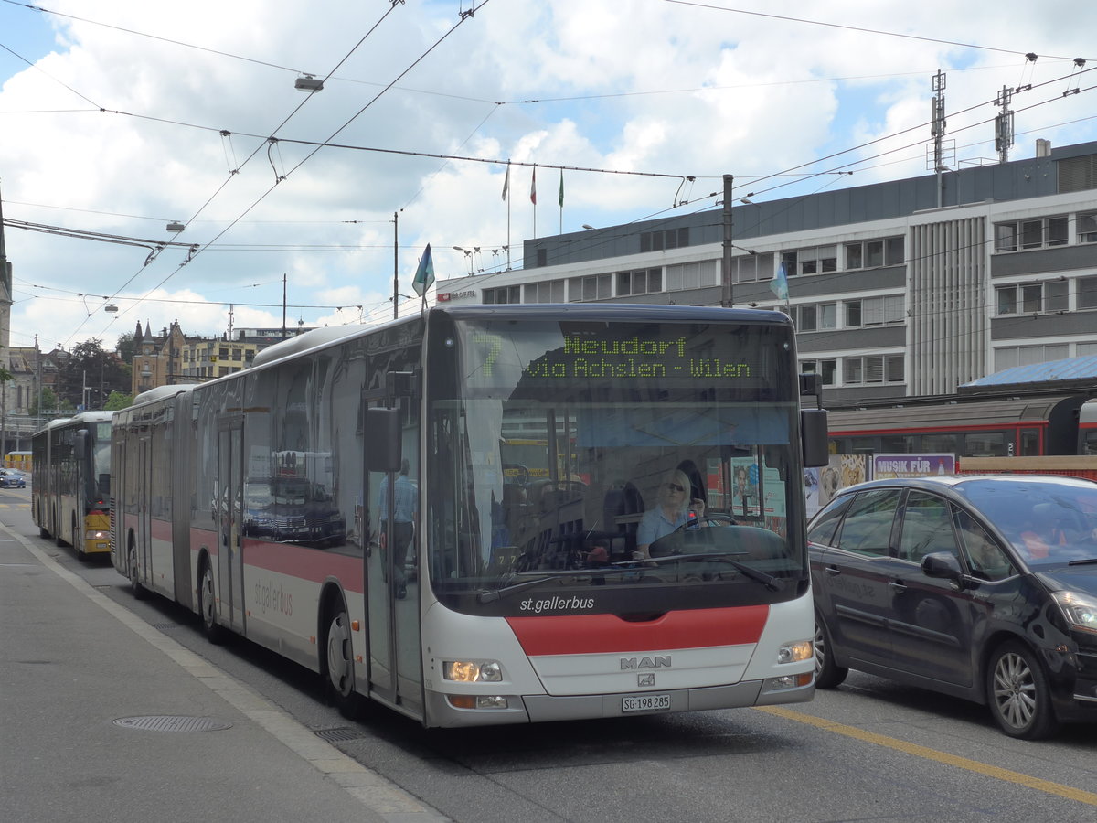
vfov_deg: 26.6
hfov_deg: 34.9
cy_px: 412
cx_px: 548
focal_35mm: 55
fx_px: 1743
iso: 160
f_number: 3.4
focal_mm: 11.3
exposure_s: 1/640
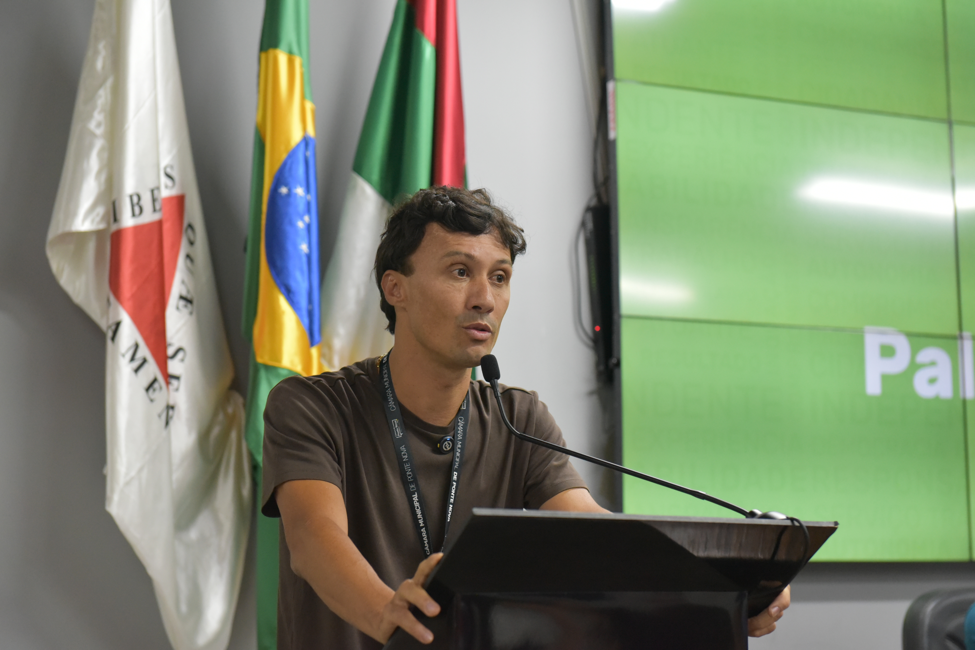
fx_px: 1896
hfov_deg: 28.8
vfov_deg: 19.5
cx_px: 488
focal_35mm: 70
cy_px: 325
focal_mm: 70
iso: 5000
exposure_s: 1/250
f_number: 4
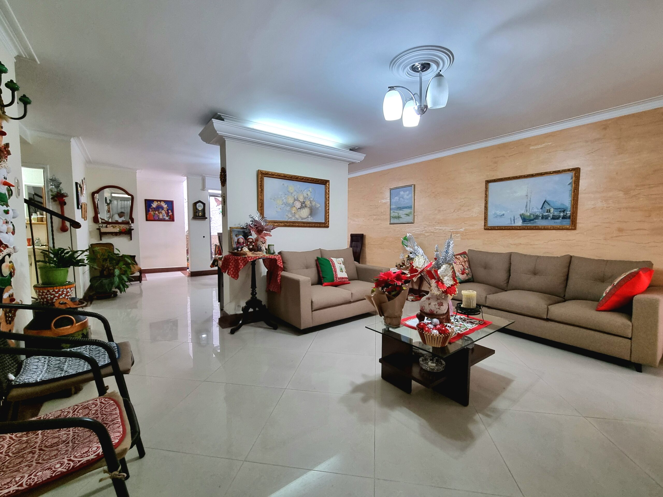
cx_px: 332
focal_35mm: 13
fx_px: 249
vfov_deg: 89.9
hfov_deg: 106.2
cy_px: 248
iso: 400
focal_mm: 2.2
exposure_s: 1/60.2
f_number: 2.2
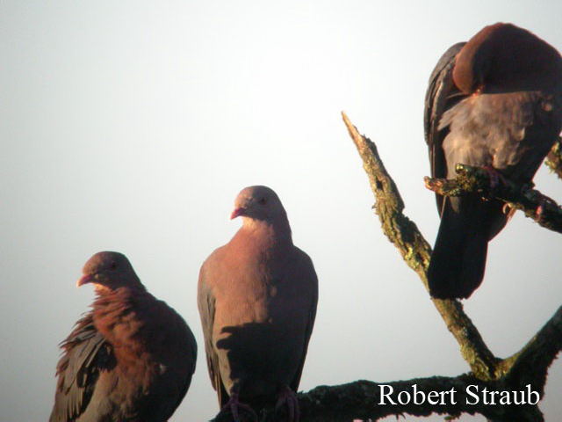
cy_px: 211
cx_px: 281
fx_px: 1867
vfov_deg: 12.9
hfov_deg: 17.1
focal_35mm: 115
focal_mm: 23.8
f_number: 9.7
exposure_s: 1/125
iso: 400
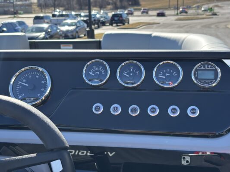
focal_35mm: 52
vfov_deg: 28.0
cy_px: 86
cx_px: 115
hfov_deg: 36.8
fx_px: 346
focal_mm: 5.96
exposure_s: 1/732
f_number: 1.6
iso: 32
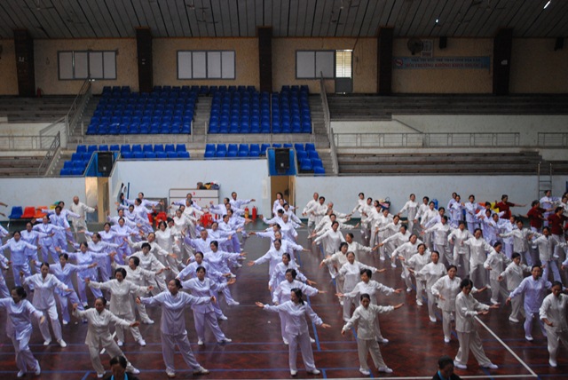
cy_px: 190
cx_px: 284
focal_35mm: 44
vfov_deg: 30.9
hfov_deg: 44.9
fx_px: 687
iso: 800
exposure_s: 1/60
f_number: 4.8
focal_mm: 29
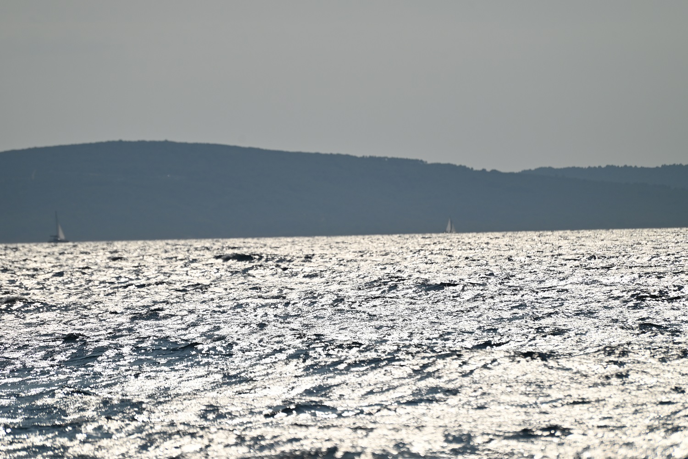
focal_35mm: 300
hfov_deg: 6.9
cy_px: 230
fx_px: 5735
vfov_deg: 4.6
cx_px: 344
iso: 180
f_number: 5.6
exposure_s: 1/8000
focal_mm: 300
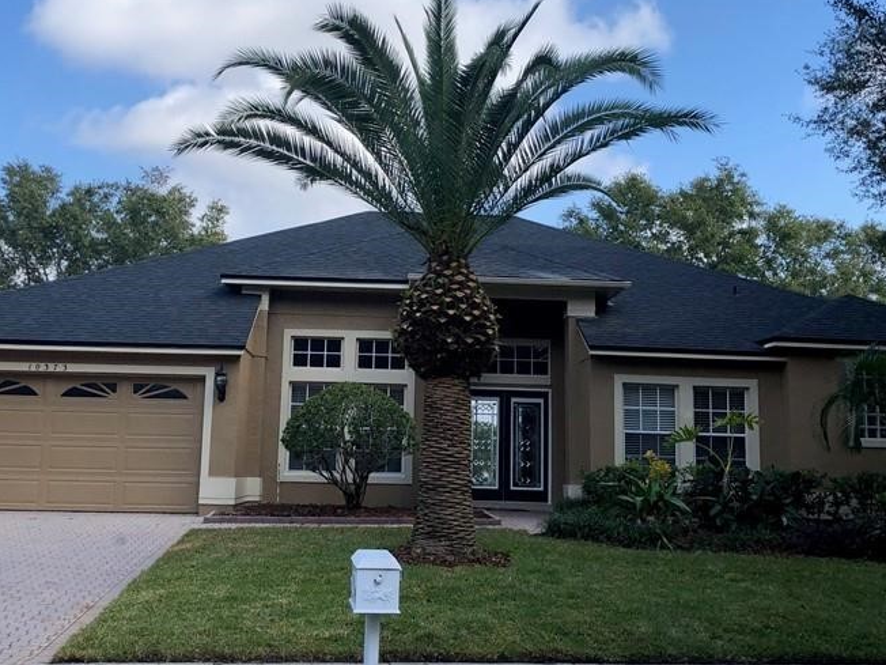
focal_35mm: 44
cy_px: 296
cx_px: 432
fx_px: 1126
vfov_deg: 32.8
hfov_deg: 42.9
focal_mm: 4
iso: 20
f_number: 1.8
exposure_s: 1/1297
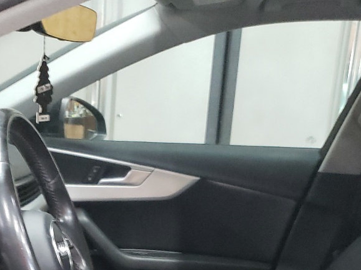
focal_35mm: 72
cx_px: 129
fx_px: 751
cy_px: 373
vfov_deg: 18.6
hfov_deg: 26.9
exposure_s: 1/24
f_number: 1.5
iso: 531
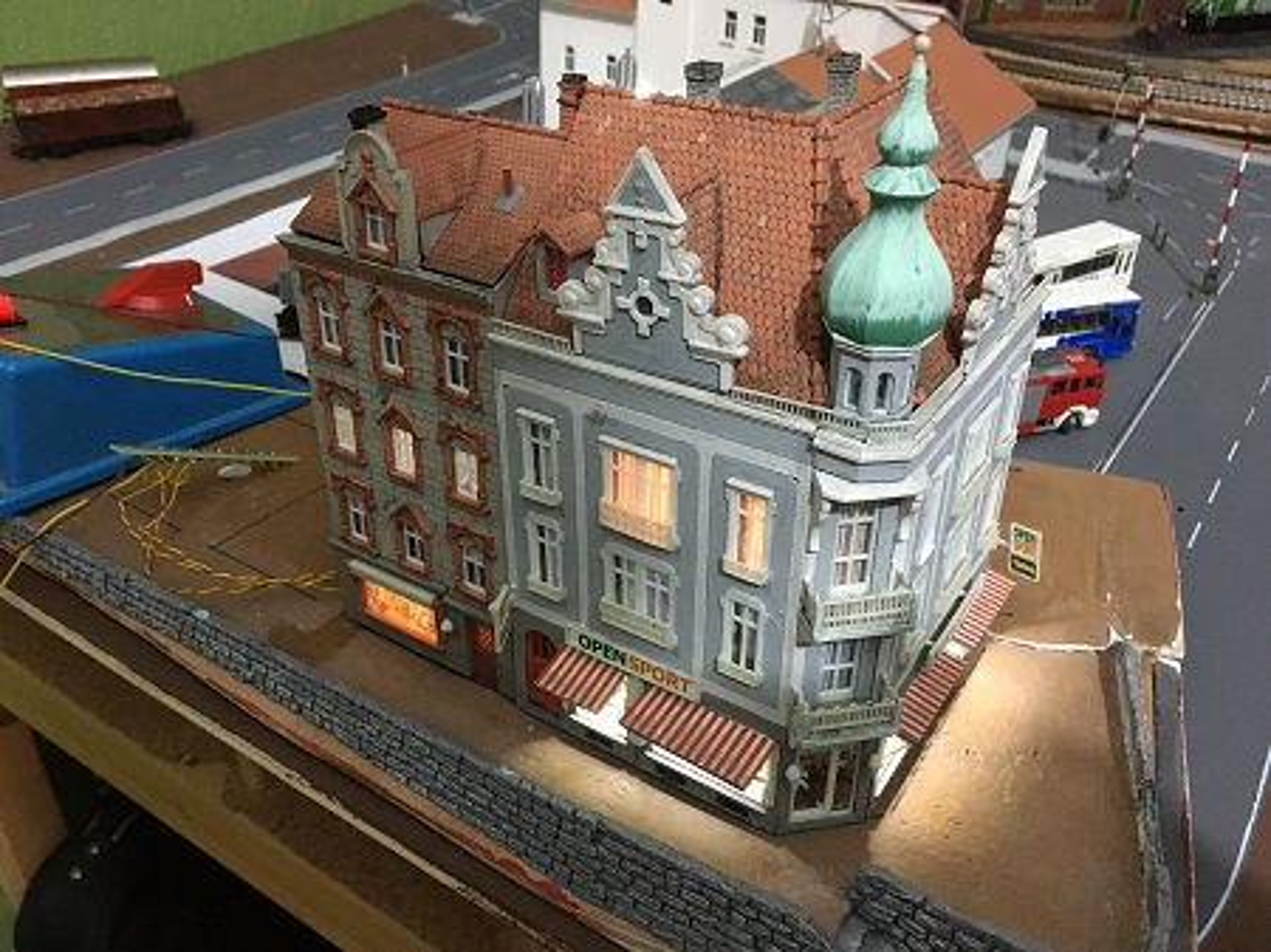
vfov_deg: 48.2
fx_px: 1064
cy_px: 476
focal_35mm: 29
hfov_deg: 61.7
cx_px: 636
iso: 250
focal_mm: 4.15
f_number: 2.2
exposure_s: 1/17
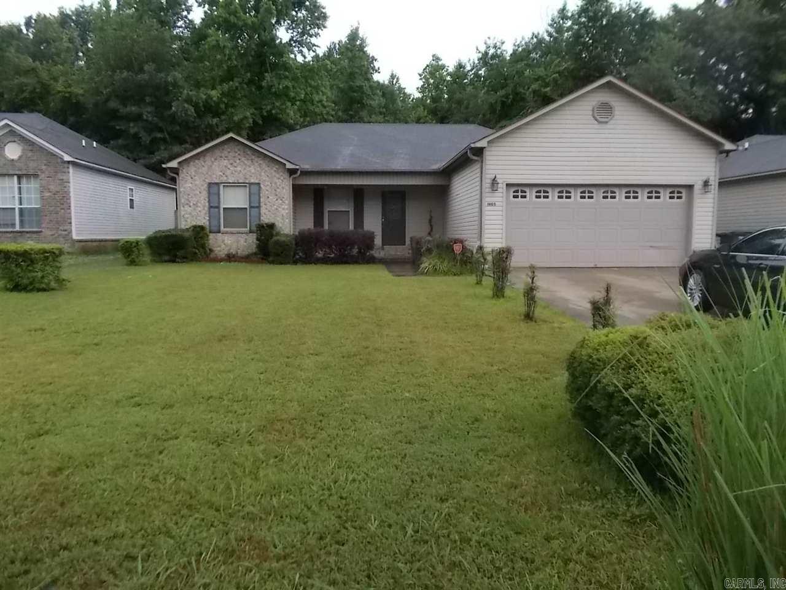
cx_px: 393
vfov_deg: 53.1
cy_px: 295
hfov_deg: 67.3
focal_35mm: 26
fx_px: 590
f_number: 3.2
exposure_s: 1/250
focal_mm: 4.6
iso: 320
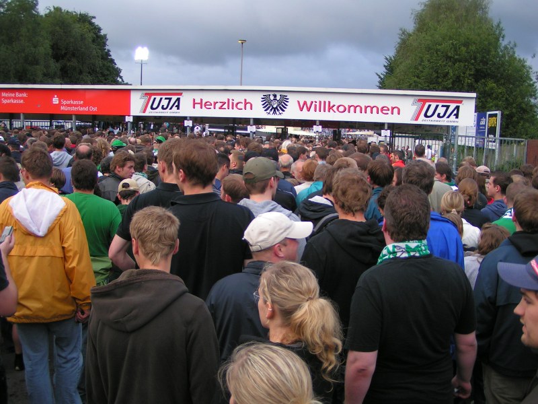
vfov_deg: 37.7
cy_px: 202
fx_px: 591
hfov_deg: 49.0
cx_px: 269
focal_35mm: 38
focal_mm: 5.8
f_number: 2.8
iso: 50
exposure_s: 1/100
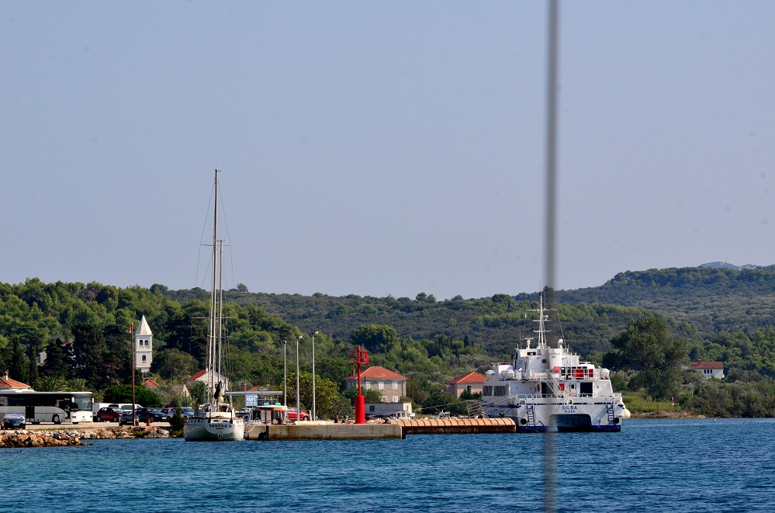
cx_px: 388
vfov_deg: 6.3
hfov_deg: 9.5
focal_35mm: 218
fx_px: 4671
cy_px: 256
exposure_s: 1/400
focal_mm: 145
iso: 400
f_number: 14
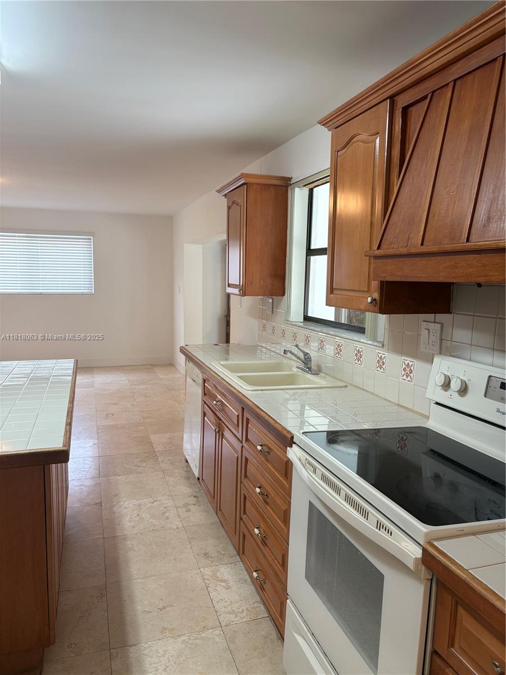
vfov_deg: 67.3
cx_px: 253
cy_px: 338
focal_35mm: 26
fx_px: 507
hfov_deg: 53.1
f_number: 1.6
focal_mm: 5.96
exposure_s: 1/60
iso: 80
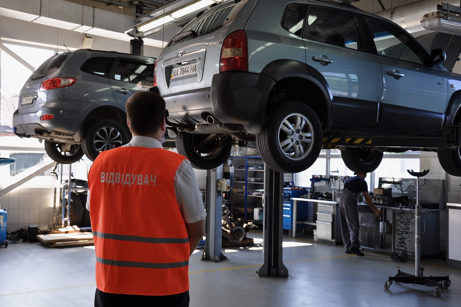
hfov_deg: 44.5
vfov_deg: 30.5
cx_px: 230
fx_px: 563
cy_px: 158
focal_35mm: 44
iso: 200
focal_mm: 28
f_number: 6.3
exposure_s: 1/40
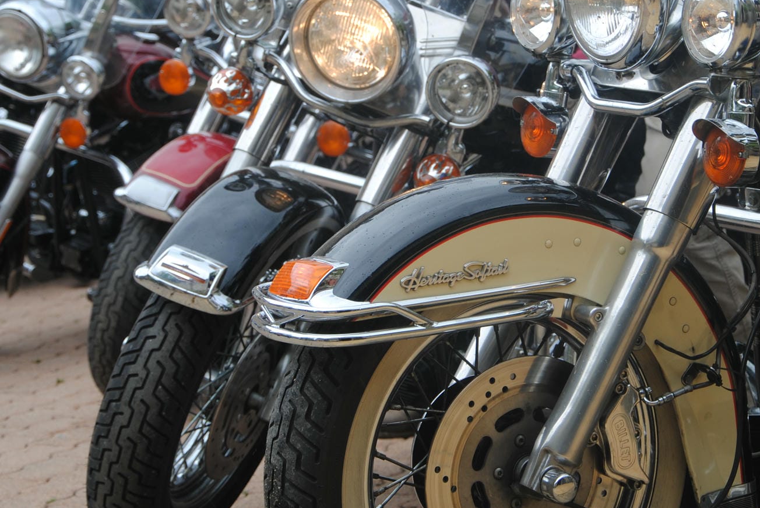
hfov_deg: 17.8
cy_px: 176
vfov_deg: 11.9
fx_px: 2431
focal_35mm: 115
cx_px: 443
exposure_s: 1/125
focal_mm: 50
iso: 100
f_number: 5.6
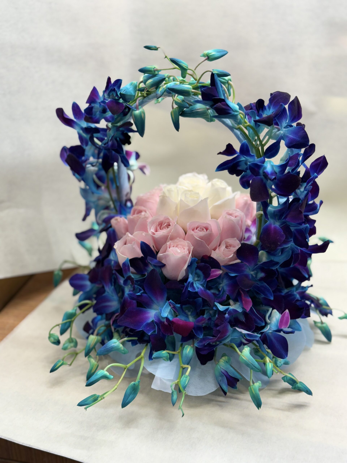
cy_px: 232
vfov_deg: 39.7
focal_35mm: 48
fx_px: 642
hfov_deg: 30.3
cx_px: 174
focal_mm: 6.76
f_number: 1.78
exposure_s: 1/100
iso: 64
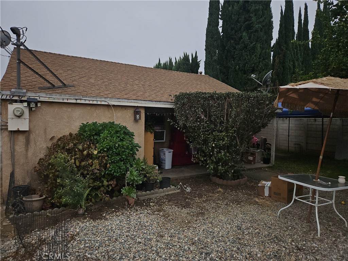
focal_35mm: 23
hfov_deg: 73.9
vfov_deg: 58.9
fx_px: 231
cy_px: 130
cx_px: 174
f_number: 1.8
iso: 50
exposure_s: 1/1765
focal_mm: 5.4
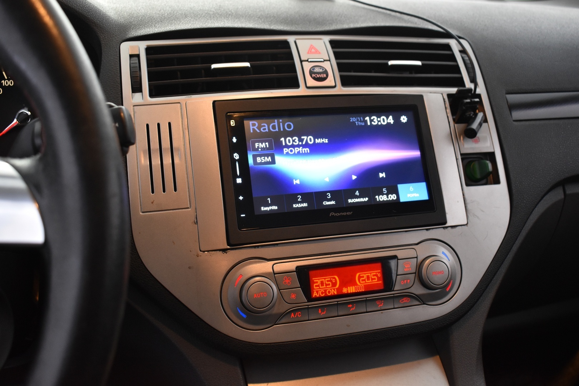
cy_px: 193
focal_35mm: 36
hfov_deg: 53.1
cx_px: 290
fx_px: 579
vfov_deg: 36.9
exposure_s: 1/15
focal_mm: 24
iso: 1250
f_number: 5
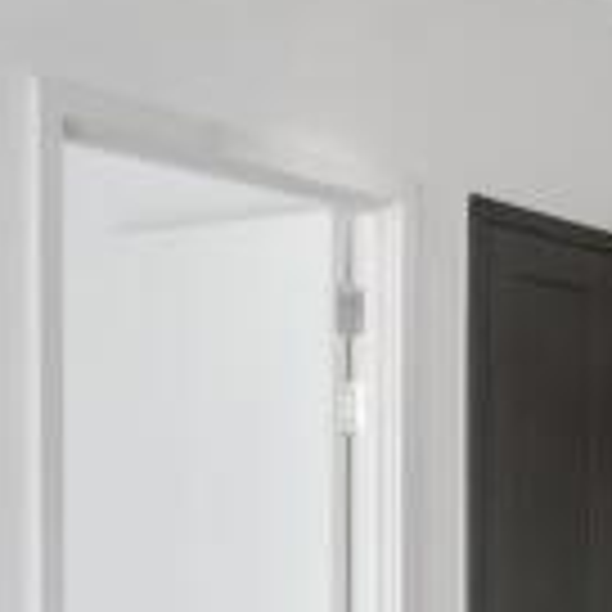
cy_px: 558
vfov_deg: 17.8
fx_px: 1920
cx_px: 860
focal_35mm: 96
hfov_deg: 16.8
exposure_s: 1.6
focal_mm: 10
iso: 320
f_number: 16
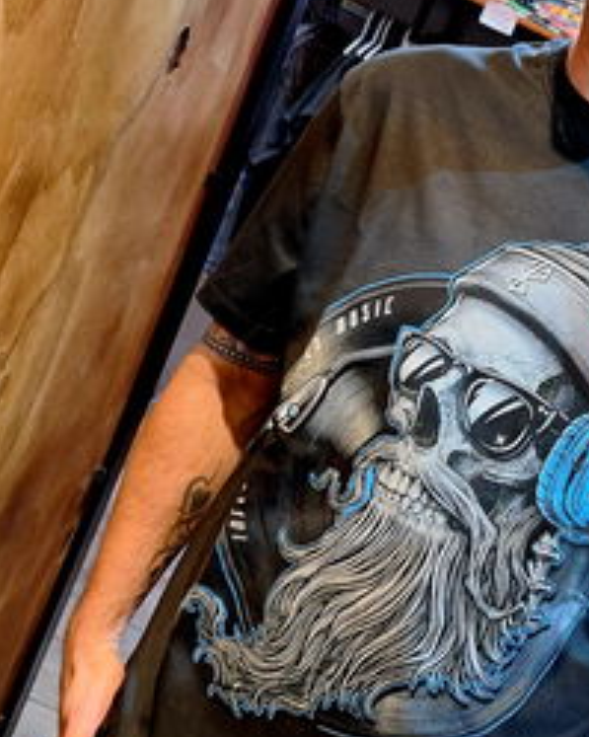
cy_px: 410
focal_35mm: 48
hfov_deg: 31.1
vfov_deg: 38.7
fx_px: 1047
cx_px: 414
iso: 250
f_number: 1.8
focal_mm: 5.54
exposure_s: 1/50
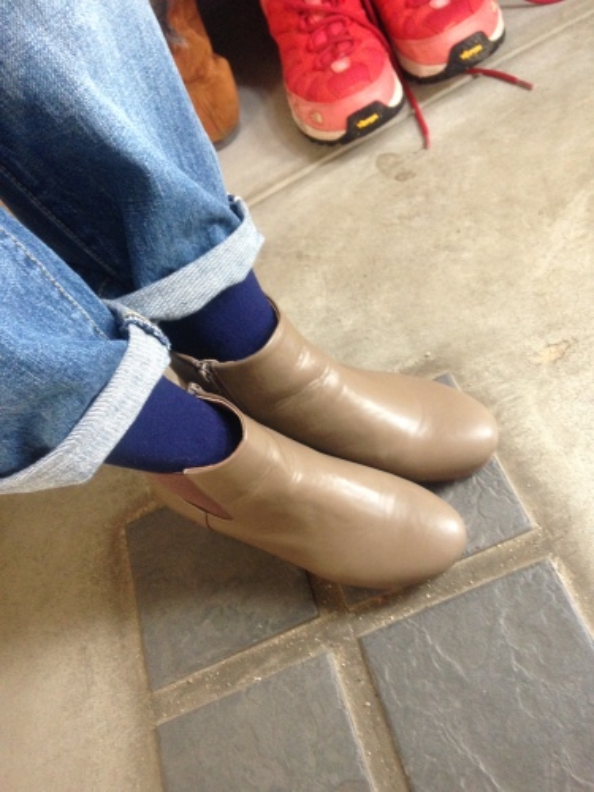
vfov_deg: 55.4
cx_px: 297
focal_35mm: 33
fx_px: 755
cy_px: 396
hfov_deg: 42.9
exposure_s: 1/20
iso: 250
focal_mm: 4.12
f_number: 2.4
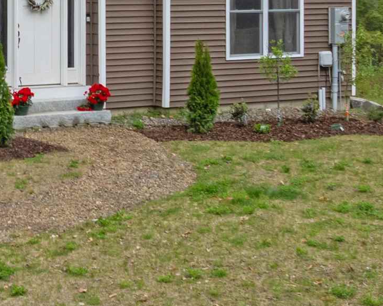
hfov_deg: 18.5
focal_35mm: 99
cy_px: 13
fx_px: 1122
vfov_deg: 15.3
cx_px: -52
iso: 160
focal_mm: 12.29
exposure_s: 1/2500
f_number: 2.8
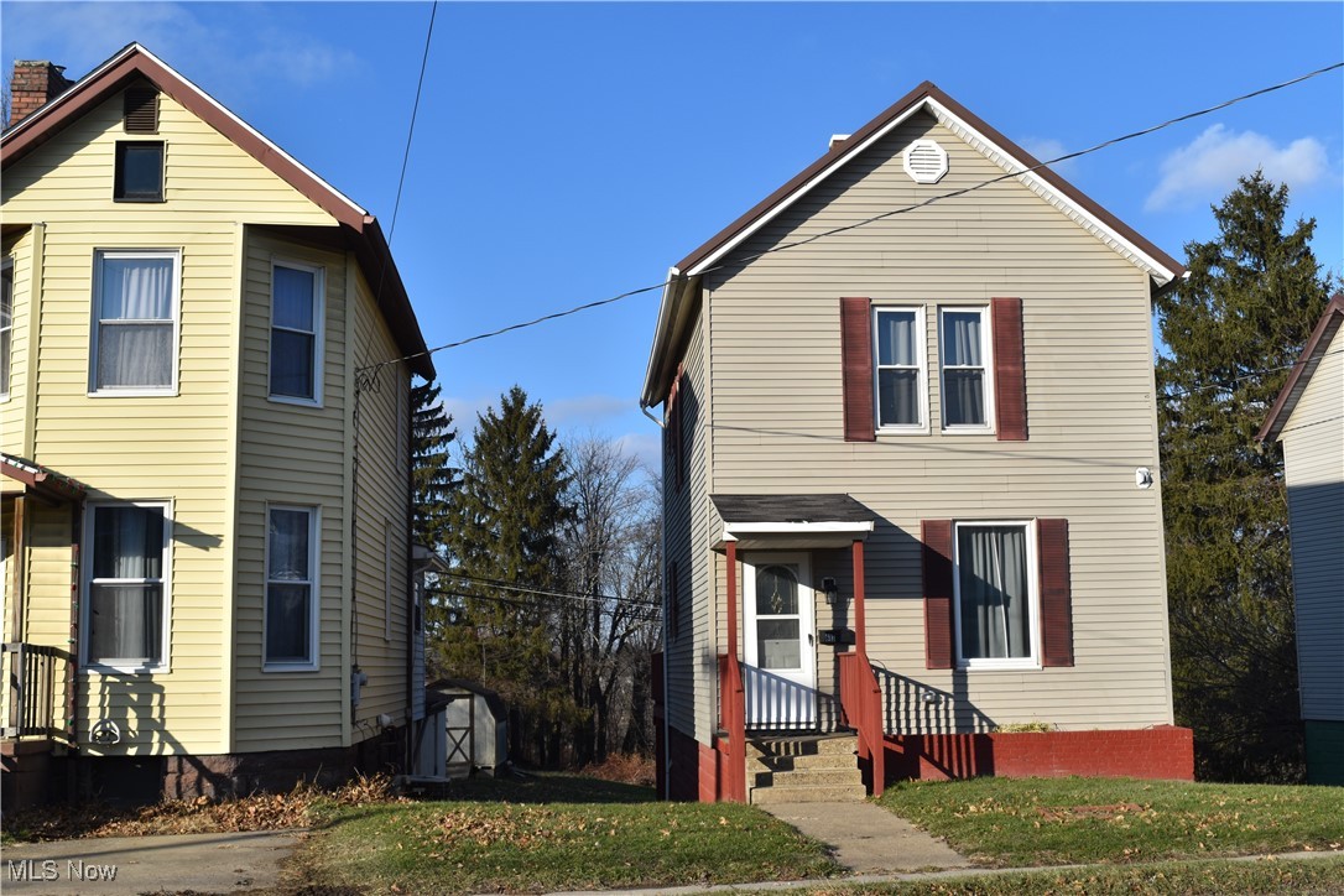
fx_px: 1624
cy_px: 448
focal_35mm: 44
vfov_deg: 30.8
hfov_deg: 45.0
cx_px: 672
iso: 200
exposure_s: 1/400
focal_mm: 29
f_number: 10
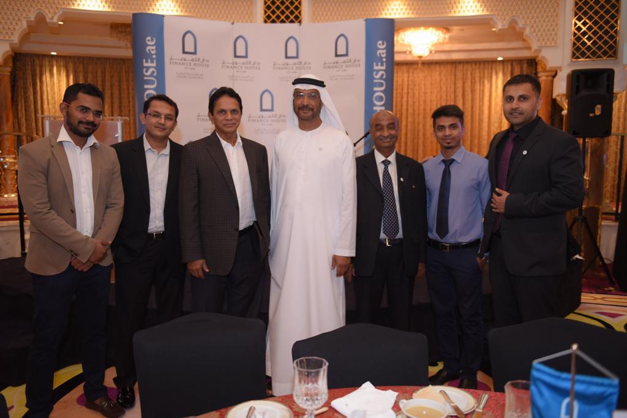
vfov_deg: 42.3
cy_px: 209
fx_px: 540
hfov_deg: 60.3
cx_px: 314
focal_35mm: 31
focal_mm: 31
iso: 2000
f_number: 2.8
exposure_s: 1/100
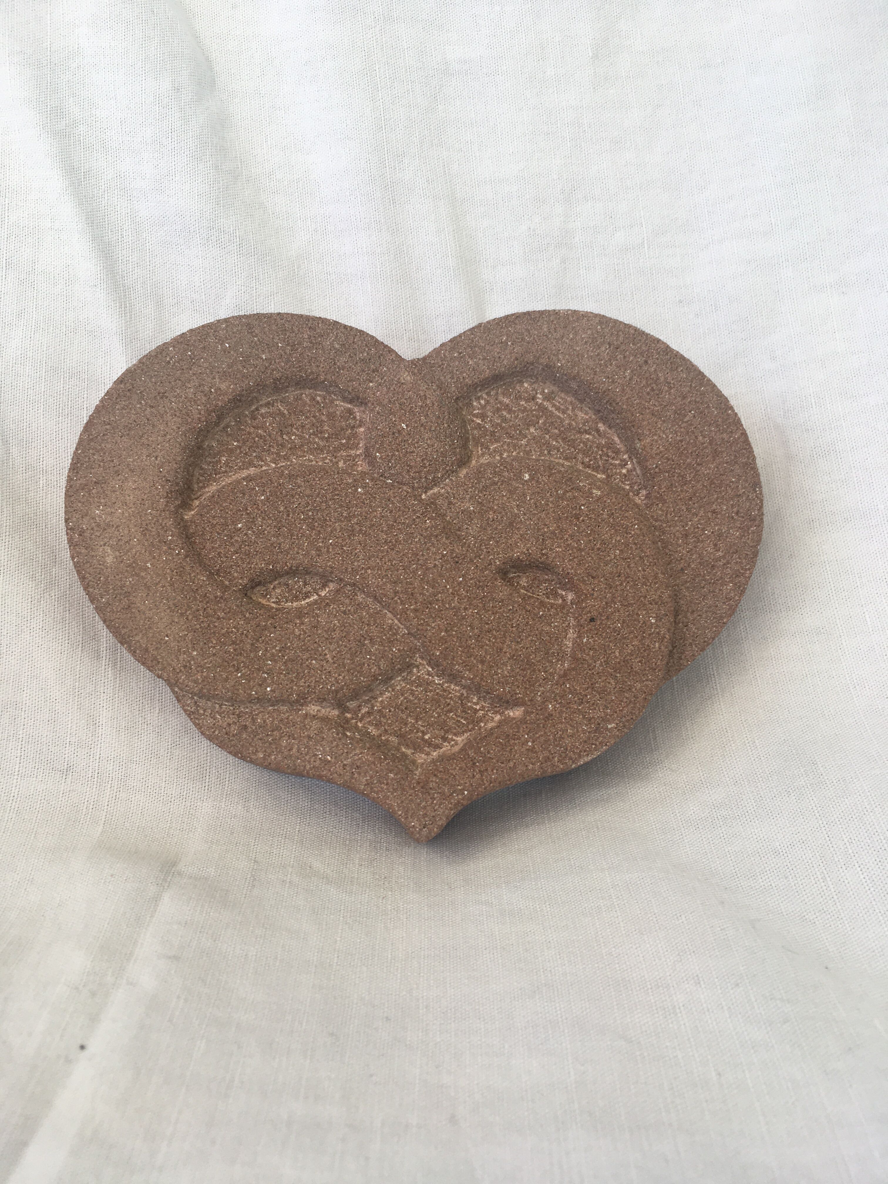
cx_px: 444
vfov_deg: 61.7
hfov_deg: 48.2
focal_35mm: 29
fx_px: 992
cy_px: 592
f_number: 2.2
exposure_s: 1/116
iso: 25
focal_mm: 4.15
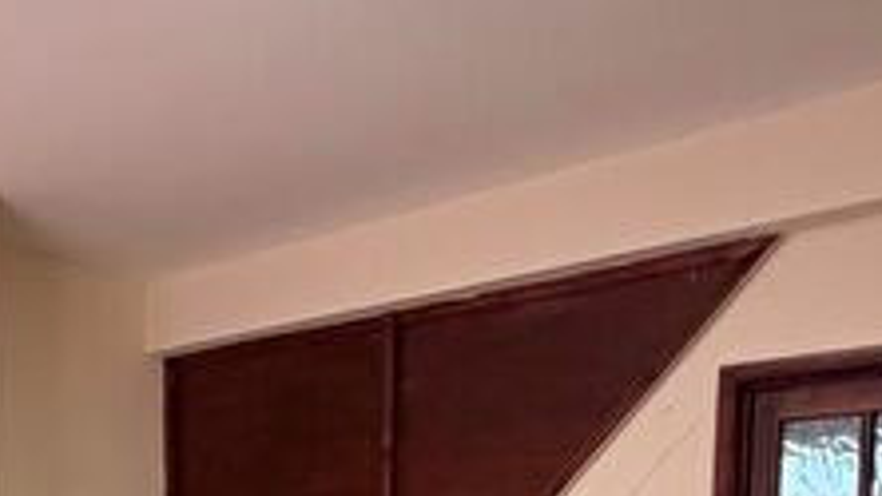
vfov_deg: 21.8
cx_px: 135
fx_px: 1123
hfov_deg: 40.5
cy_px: 688
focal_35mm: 48
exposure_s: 1/121
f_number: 2.2
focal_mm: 2.22
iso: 160
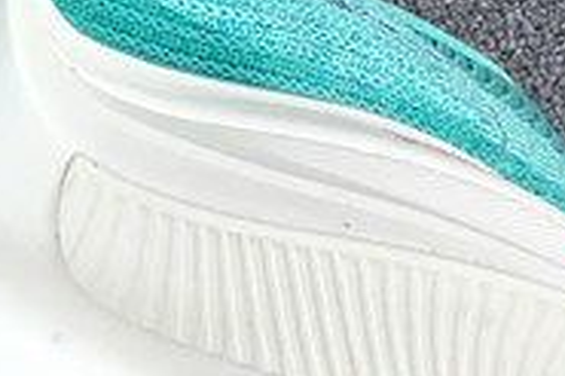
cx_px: -263
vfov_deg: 8.7
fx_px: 2462
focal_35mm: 157
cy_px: 72
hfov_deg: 12.5
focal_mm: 3.3
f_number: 2.4
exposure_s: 1/319
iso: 25
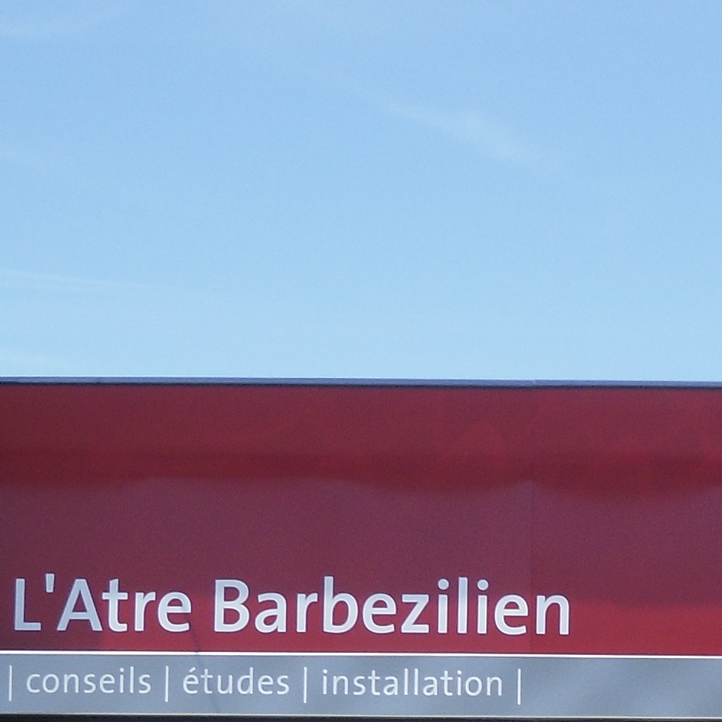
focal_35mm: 132
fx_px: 3115
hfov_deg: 13.0
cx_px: 797
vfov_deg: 12.9
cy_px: 842
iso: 80
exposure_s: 1/90
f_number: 8.8
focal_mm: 7.44
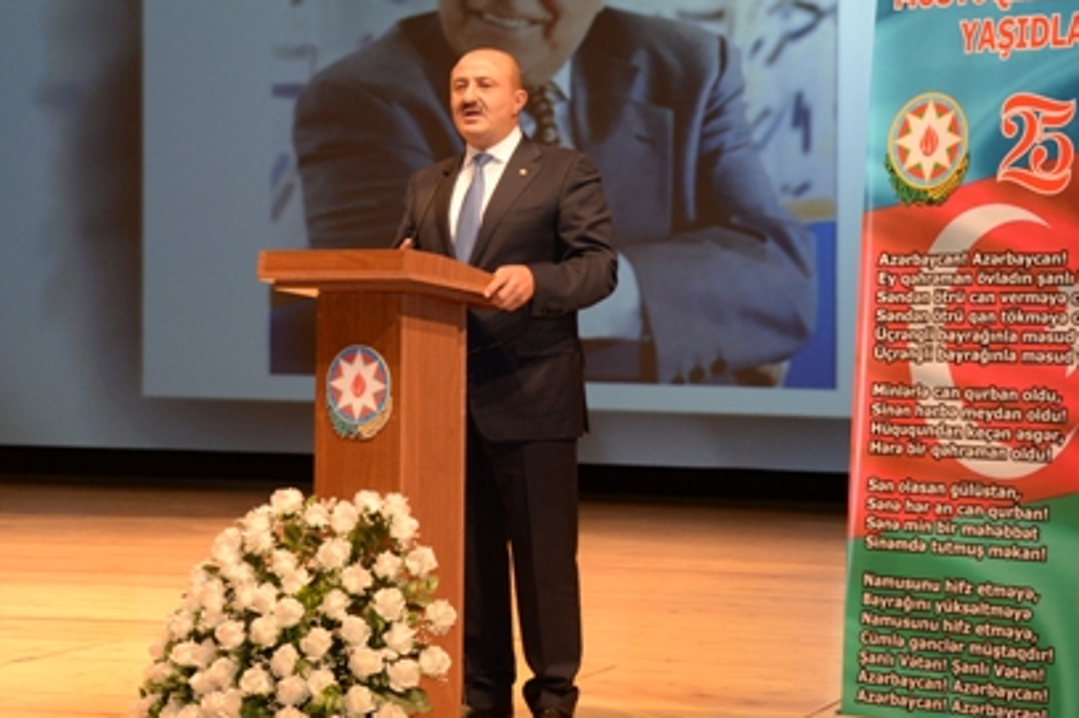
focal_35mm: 118
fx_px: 3535
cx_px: 543
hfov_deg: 17.4
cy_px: 258
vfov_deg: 11.6
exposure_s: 1/100
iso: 2200
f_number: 5
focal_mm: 75
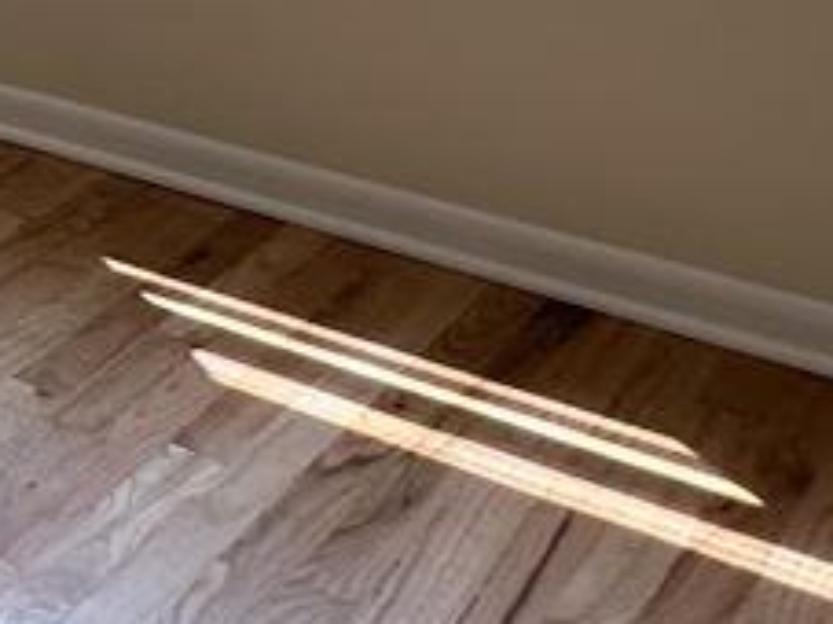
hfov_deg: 15.9
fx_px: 1900
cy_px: -595
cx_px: -1038
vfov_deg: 15.3
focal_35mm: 79
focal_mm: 2.22
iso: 50
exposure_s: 1/120
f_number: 2.2
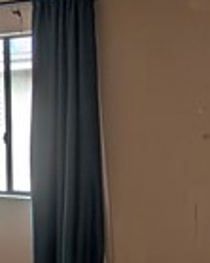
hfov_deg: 17.7
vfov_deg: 21.4
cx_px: 52
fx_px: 669
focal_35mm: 86
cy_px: 265
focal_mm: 2.02
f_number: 1.7
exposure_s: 1/245
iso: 50
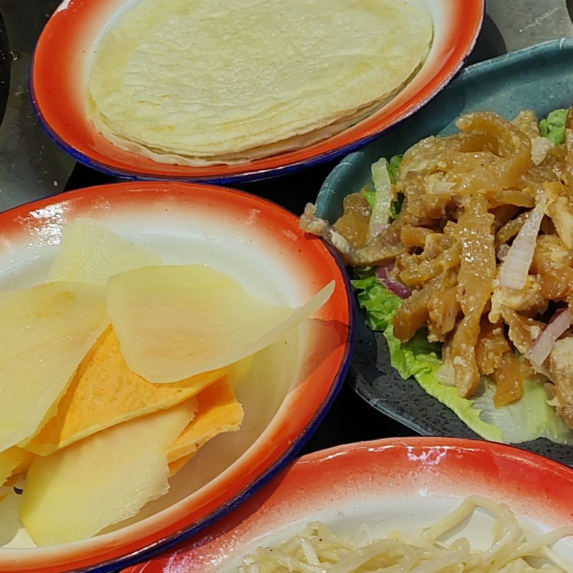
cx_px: 550
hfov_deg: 23.8
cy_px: 647
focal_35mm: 70
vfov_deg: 23.0
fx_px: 1311
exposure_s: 1/100
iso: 64
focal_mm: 5.52
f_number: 1.9
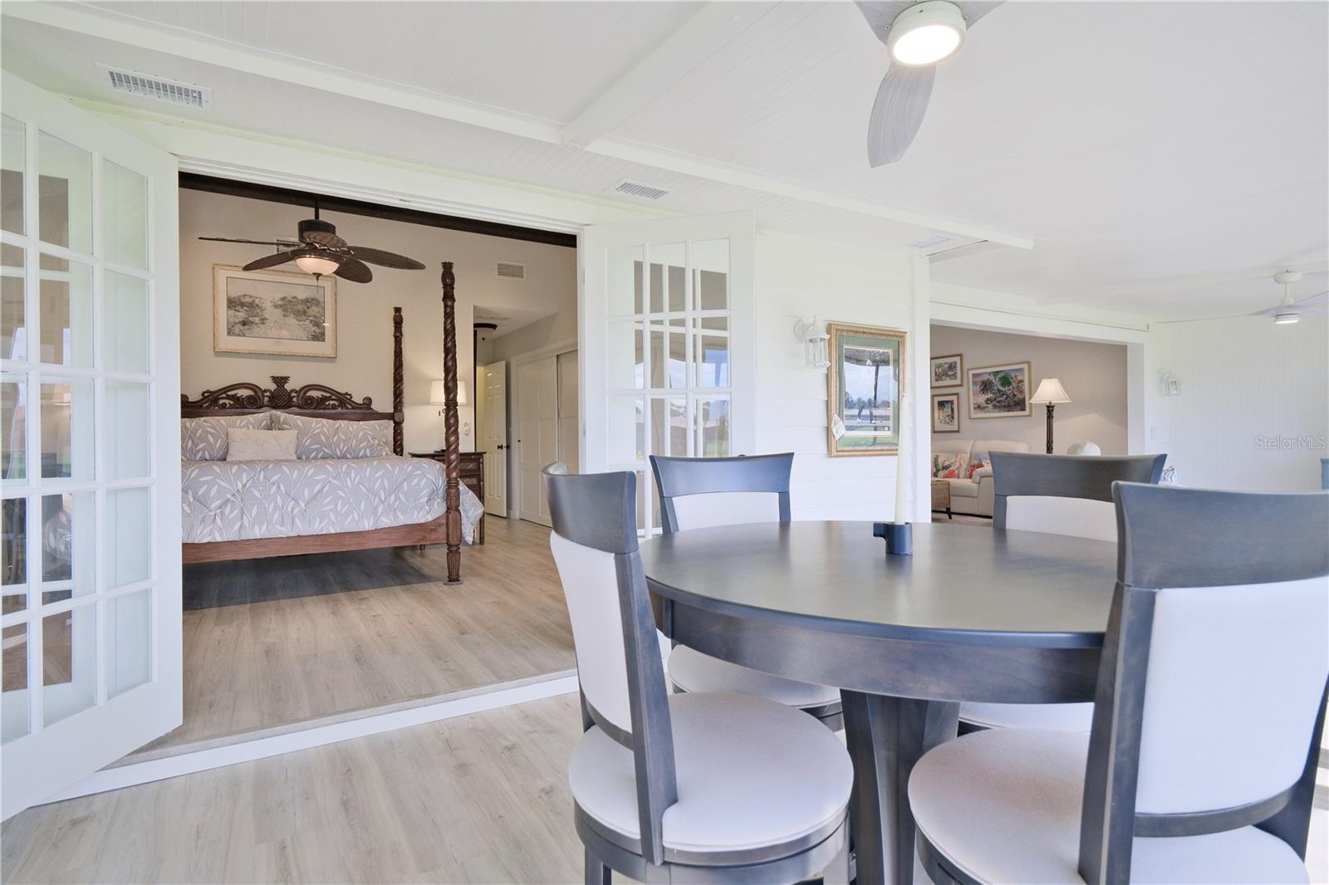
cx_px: 664
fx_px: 627
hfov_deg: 93.3
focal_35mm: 17
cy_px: 442
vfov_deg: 70.4
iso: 640
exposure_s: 1/320
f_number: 4
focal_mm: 11.6
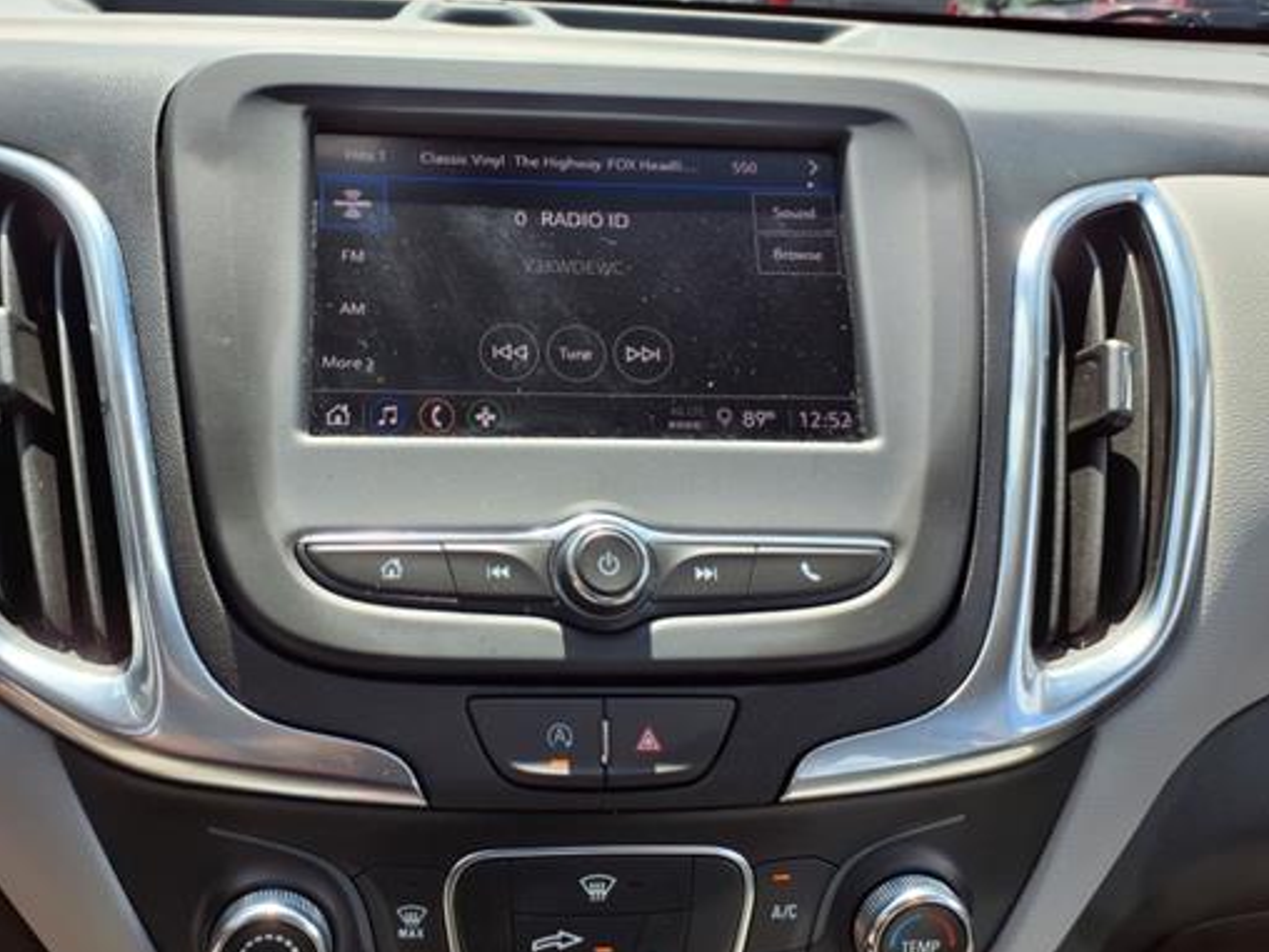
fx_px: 1246
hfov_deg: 53.6
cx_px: 517
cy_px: 455
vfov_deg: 41.8
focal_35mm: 34
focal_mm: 3.58
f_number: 1.9
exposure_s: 1/588
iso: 40
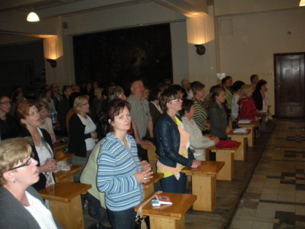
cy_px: 114
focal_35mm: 35
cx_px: 152
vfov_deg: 40.7
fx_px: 308
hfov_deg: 52.6
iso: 527
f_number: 3.5
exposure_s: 1/60
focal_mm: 6.3
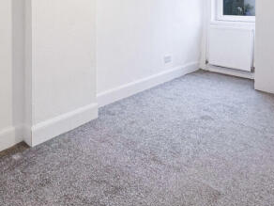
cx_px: 116
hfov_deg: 56.6
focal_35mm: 32
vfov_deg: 39.8
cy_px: 9
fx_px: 253
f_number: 4
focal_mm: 8
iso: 2000
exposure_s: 1/125
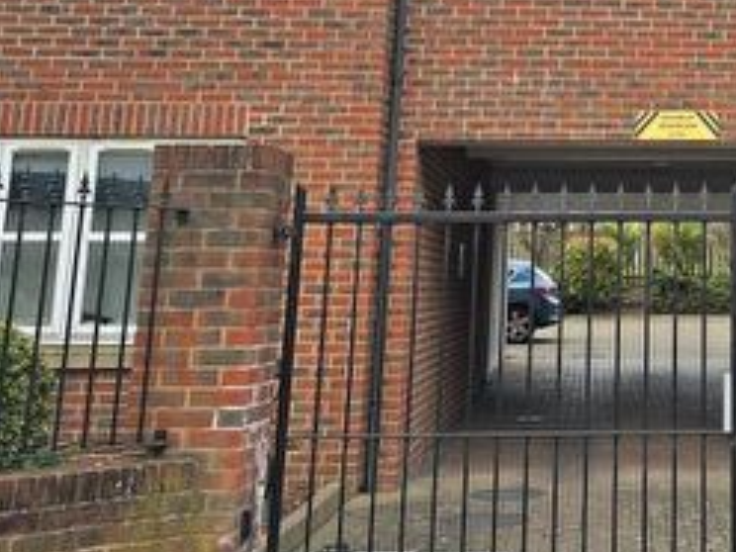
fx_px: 1382
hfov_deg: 27.9
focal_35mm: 65
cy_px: -73
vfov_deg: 21.3
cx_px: 748
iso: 12
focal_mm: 6.3
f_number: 1.7
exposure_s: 1/325
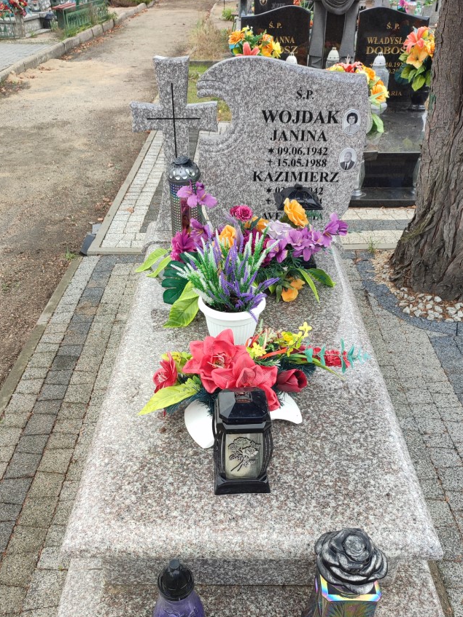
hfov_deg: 45.4
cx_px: 227
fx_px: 553
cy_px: 363
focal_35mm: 31
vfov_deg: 58.0
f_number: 1.9
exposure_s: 1/136
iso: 50
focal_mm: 6.04
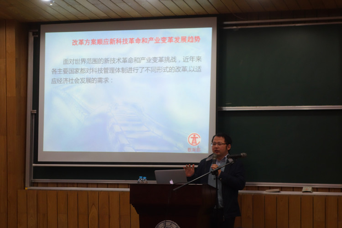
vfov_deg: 14.0
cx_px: 171
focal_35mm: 98
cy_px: 114
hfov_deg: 20.8
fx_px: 931
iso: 800
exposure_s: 1/30
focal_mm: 36.28
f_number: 4.9
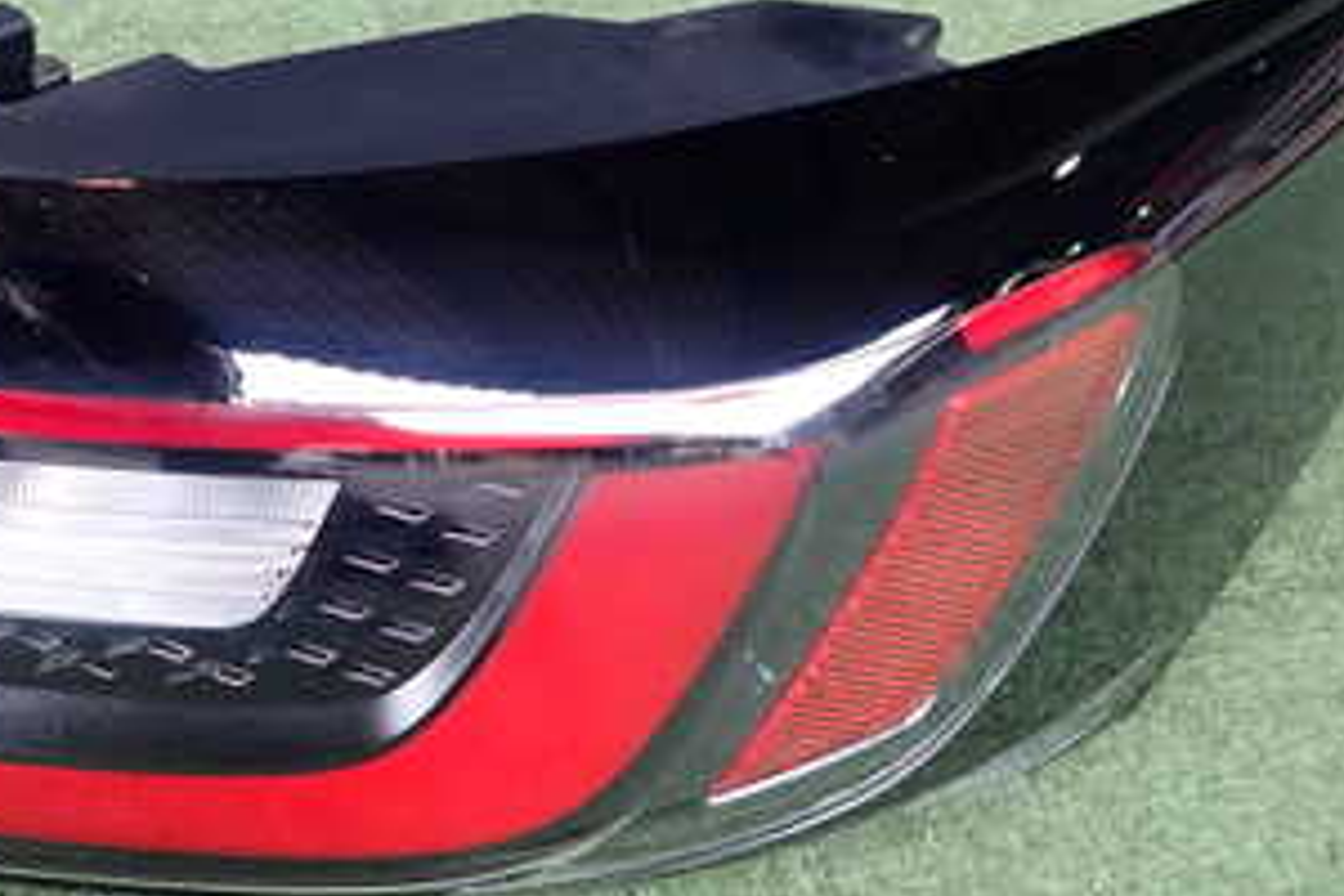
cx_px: 417
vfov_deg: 26.0
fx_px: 1941
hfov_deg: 37.6
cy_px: 417
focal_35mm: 52
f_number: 2
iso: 160
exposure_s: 1/125
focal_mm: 4.5
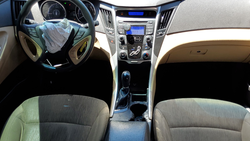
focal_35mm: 34
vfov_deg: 34.6
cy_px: 83
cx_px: 118
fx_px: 225
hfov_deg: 58.0
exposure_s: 1/256
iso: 50
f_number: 1.5
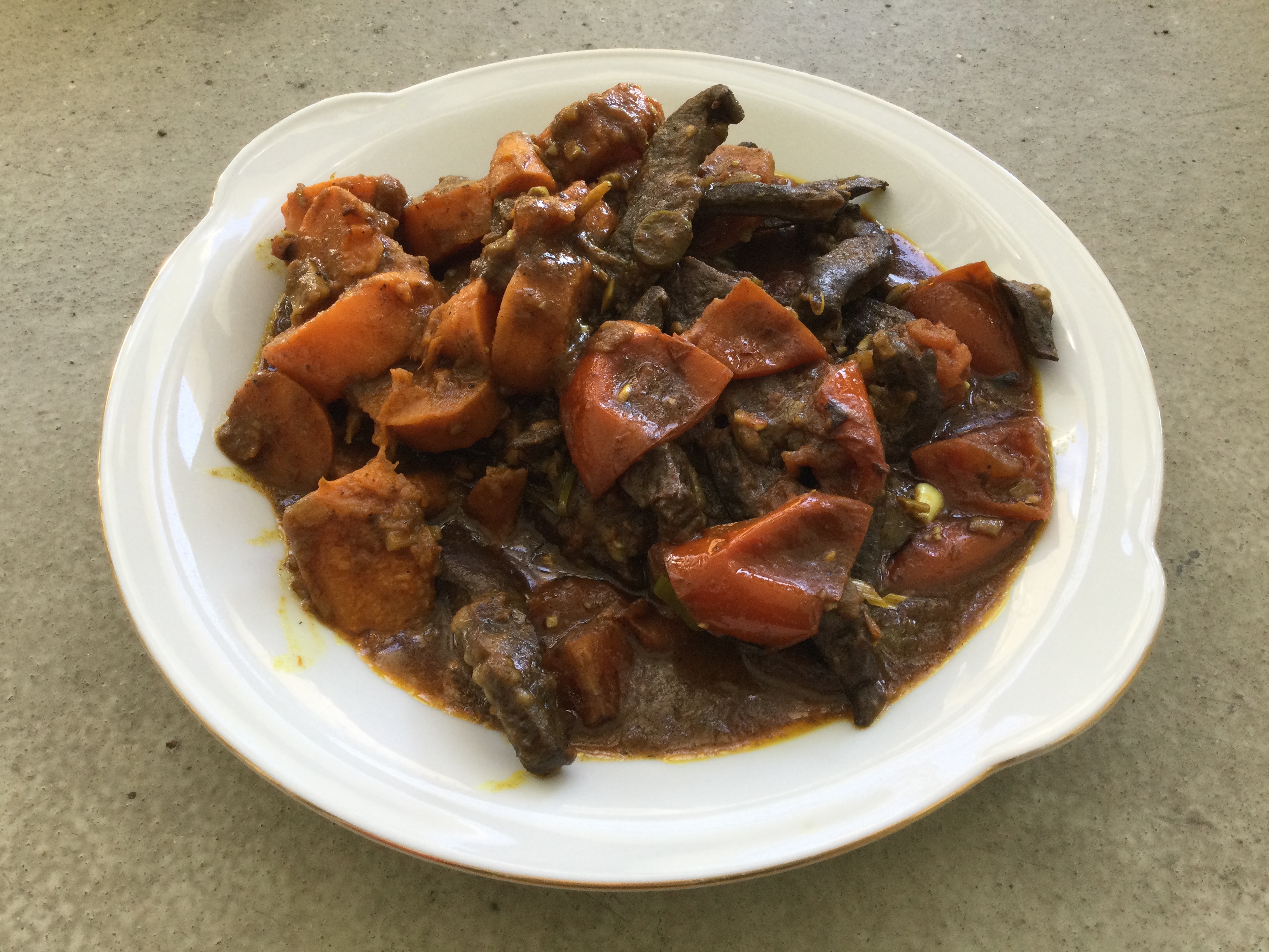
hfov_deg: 58.4
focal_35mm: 31
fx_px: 1136
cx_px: 634
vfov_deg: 45.4
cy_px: 476
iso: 25
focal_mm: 3.3
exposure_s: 1/33
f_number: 2.4
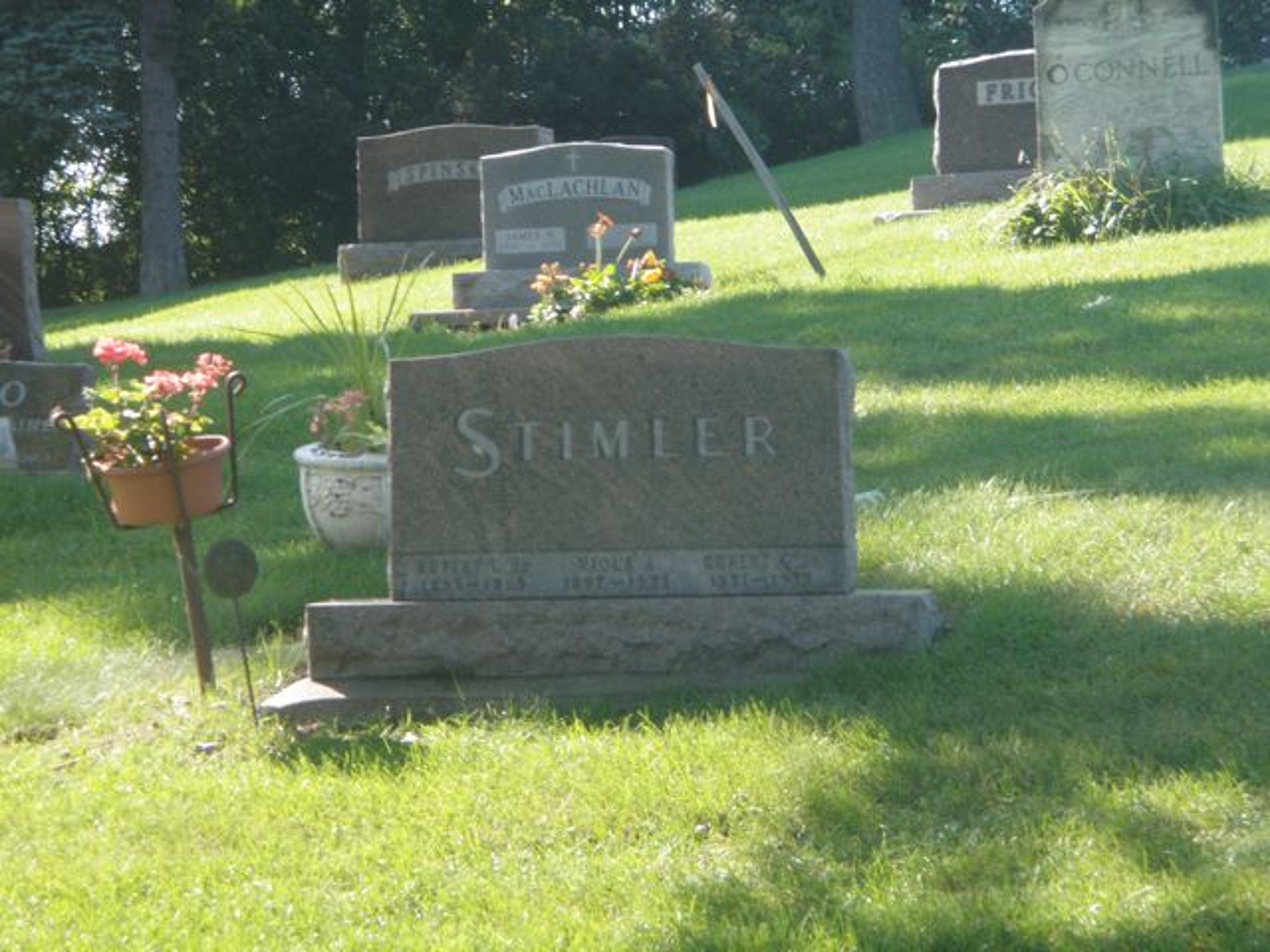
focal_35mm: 114
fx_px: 4182
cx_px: 635
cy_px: 476
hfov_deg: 17.3
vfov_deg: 13.0
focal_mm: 20.1
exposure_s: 1/100
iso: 125
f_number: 5
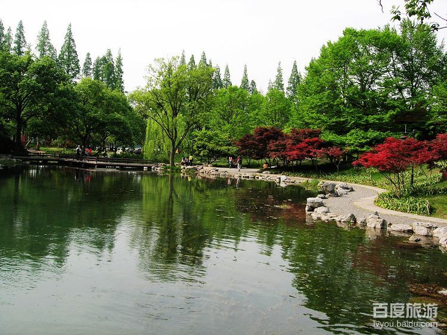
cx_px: 224
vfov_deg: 37.7
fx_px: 491
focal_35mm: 38
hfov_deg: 49.0
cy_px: 168
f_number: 4.8
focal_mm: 7.8
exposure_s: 1/334
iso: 64
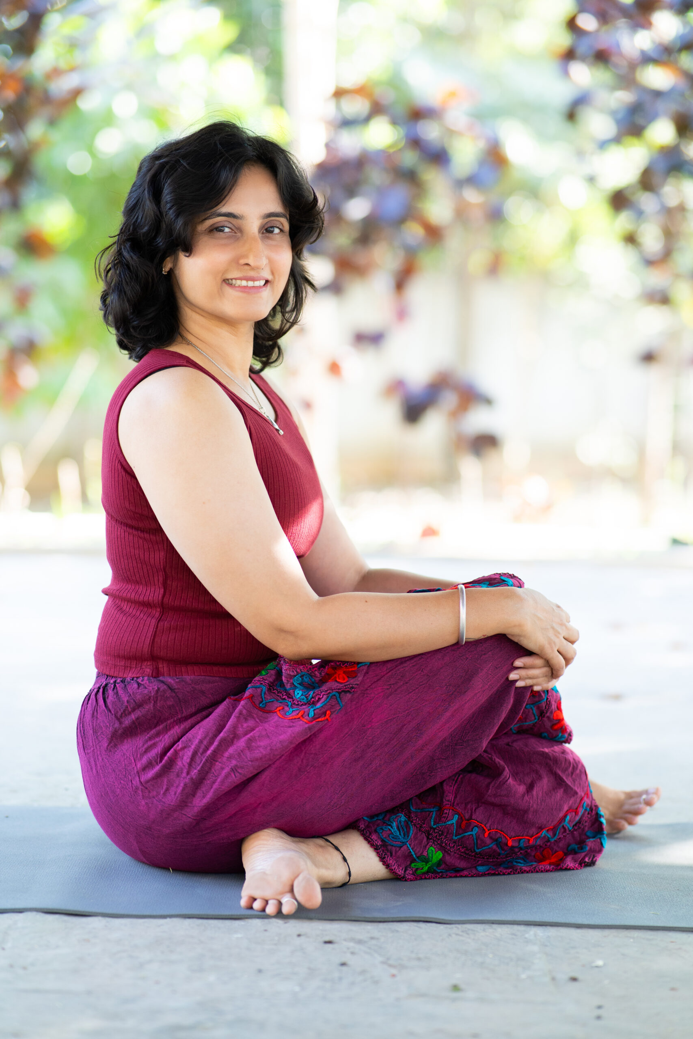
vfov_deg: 23.9
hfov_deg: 16.1
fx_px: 2454
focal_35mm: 85
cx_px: 346
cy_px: 520
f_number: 2
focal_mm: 85
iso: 640
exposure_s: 1/250
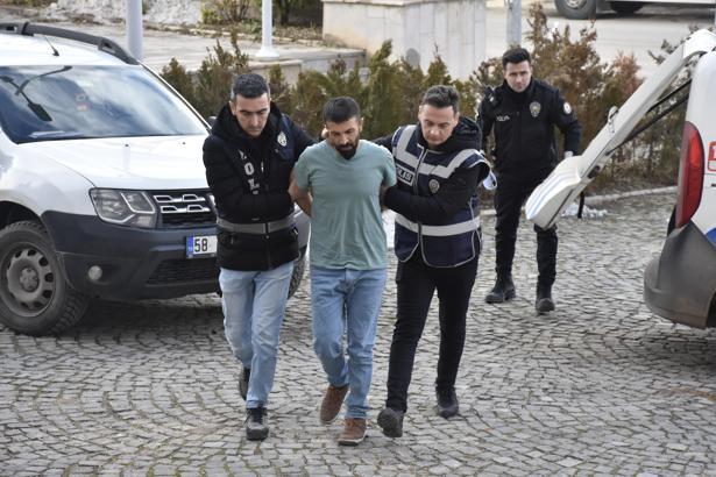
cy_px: 238
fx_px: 2237
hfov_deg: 18.2
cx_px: 358
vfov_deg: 12.2
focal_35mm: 112
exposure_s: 1/250
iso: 800
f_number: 8
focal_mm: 75
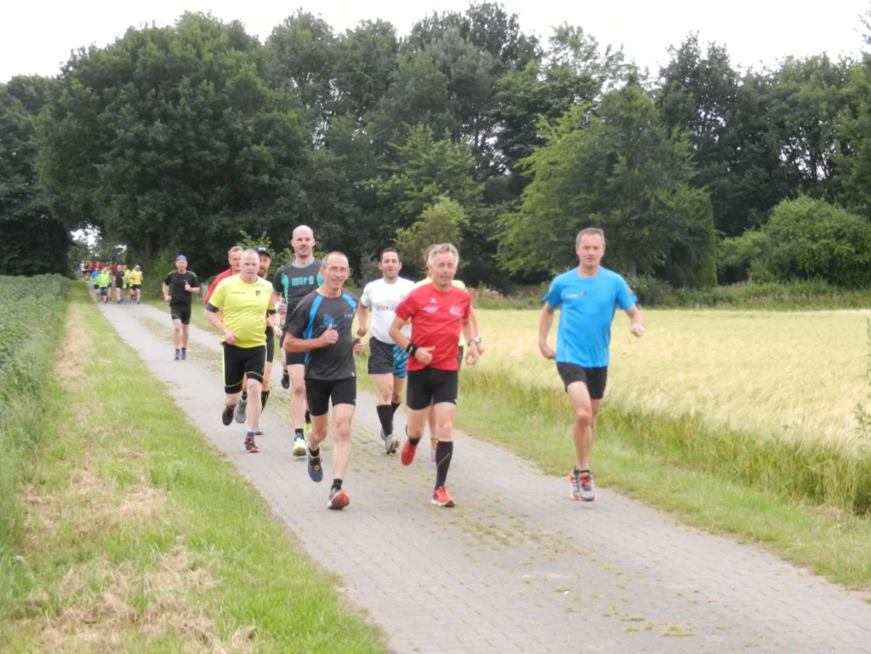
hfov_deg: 25.0
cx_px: 436
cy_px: 327
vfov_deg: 18.9
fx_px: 1963
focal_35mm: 78
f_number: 4.8
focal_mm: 14.1
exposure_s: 1/250
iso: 800
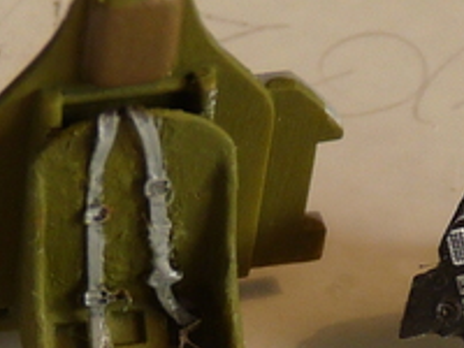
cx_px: 322
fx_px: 4772
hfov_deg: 5.6
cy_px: 230
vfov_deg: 4.2
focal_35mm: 356
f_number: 3.4
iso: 100
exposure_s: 1/60
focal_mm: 11.1
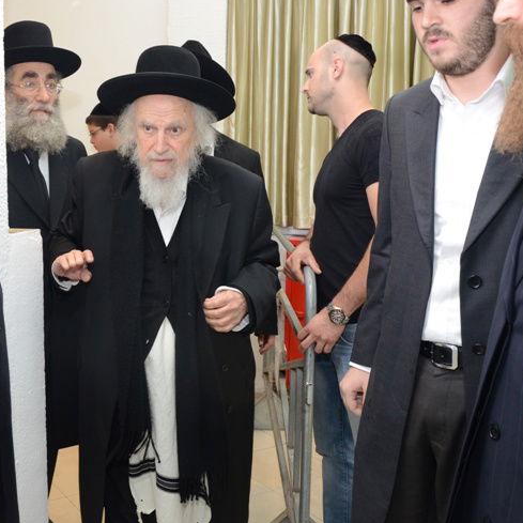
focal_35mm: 44
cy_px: 244
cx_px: 180
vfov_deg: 38.6
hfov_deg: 38.2
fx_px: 747
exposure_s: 1/125
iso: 1000
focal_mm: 21
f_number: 5.6
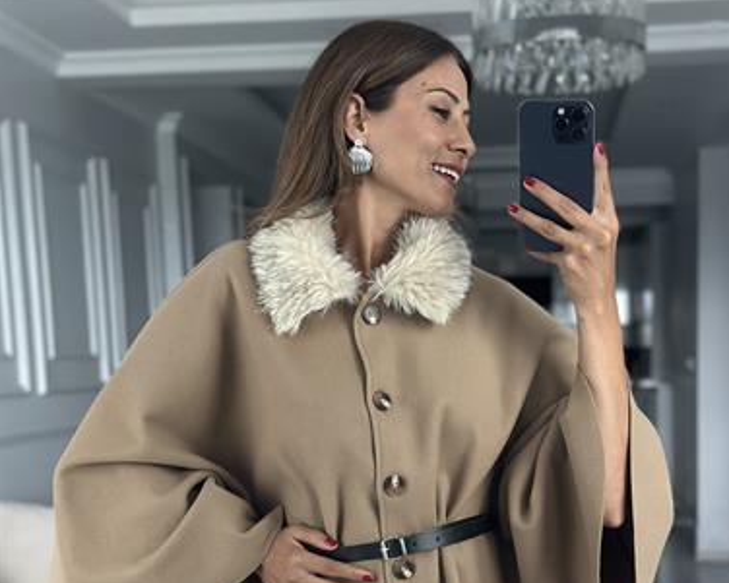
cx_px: 366
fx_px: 1360
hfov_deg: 30.0
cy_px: 478
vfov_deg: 23.8
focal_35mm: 63
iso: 500
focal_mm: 6.86
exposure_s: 1/40
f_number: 1.78
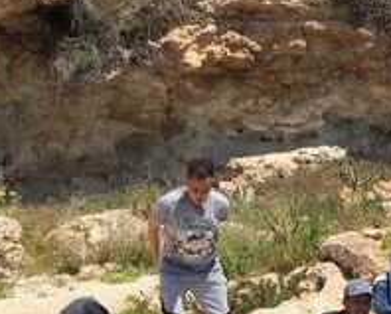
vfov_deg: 15.3
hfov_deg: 19.1
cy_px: 254
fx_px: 1159
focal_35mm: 100
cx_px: 271
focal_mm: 4.15
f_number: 2.2
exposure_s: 1/1637
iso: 25
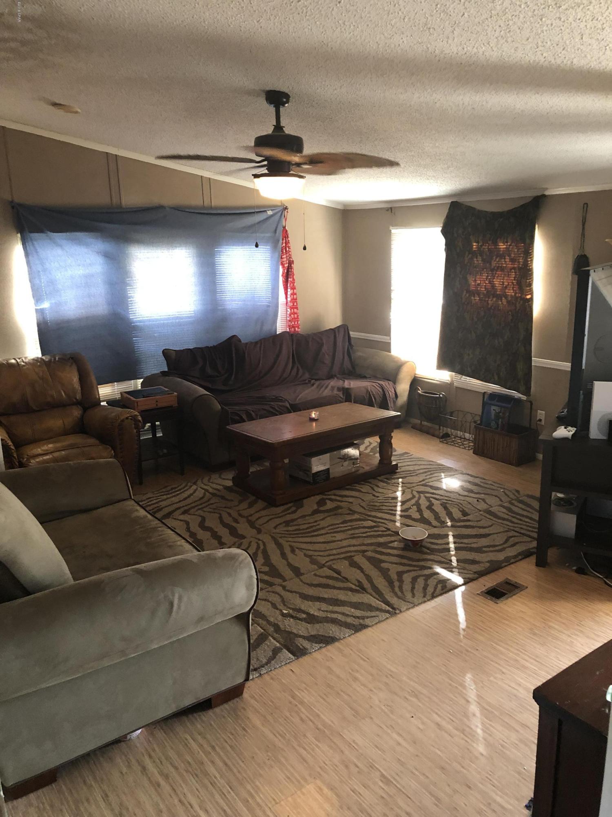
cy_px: 408
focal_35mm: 28
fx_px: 660
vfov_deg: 63.4
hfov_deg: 49.7
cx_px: 306
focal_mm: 3.99
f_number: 1.8
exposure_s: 1/15
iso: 64
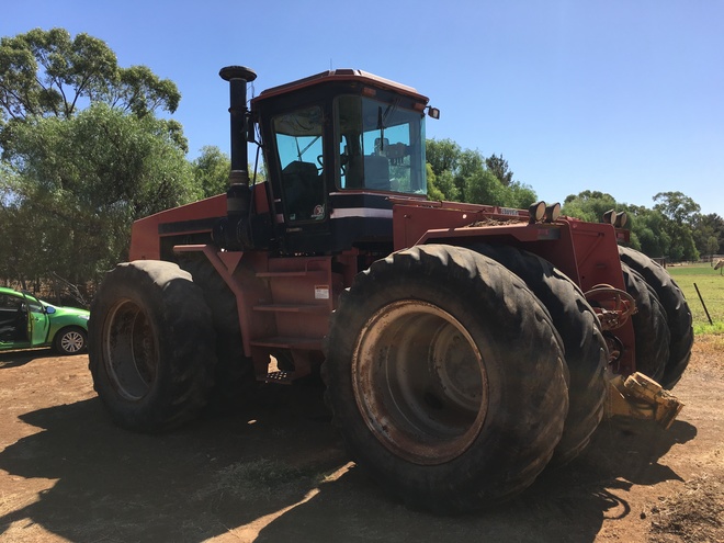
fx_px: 607
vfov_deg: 48.2
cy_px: 272
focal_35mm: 29
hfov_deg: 61.7
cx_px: 362
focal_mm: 4.15
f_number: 2.2
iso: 25
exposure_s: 1/1241
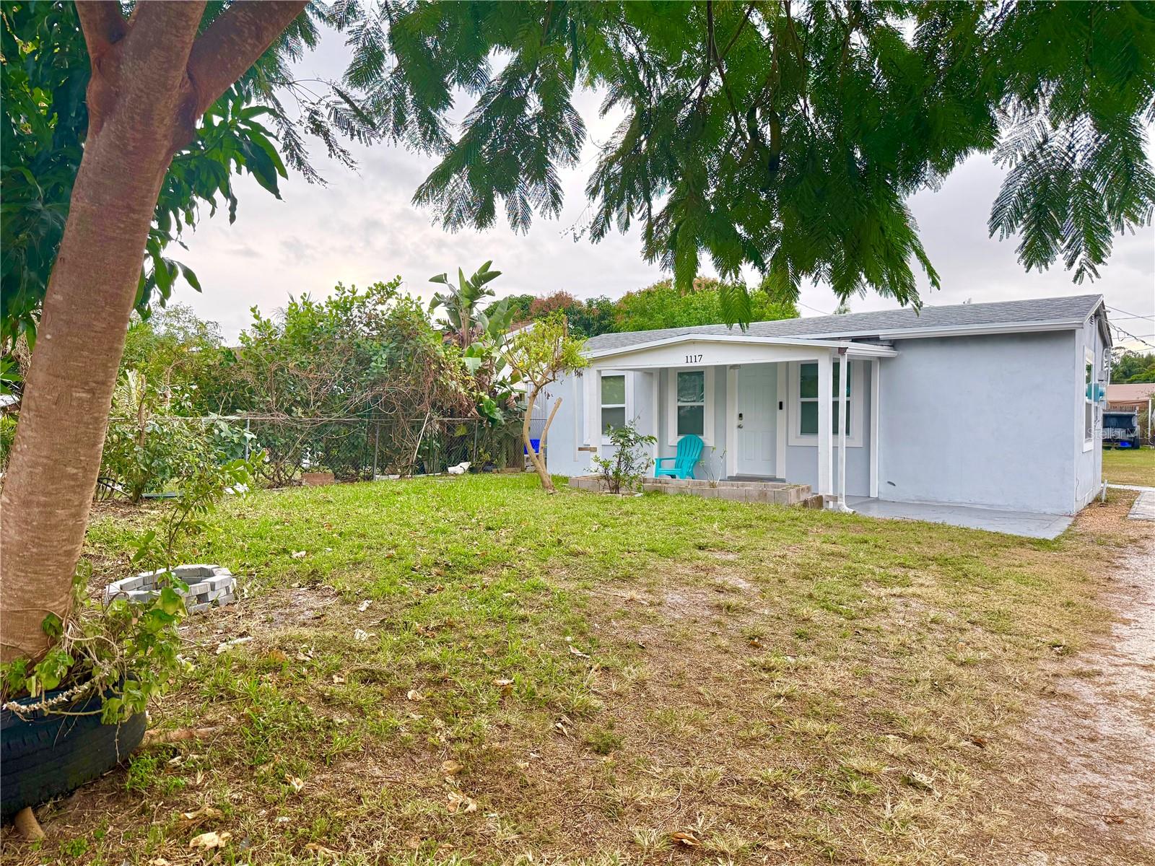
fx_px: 801
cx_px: 578
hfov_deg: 71.6
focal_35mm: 24
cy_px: 433
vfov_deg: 56.8
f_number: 1.78
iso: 100
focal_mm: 6.76
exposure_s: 1/497
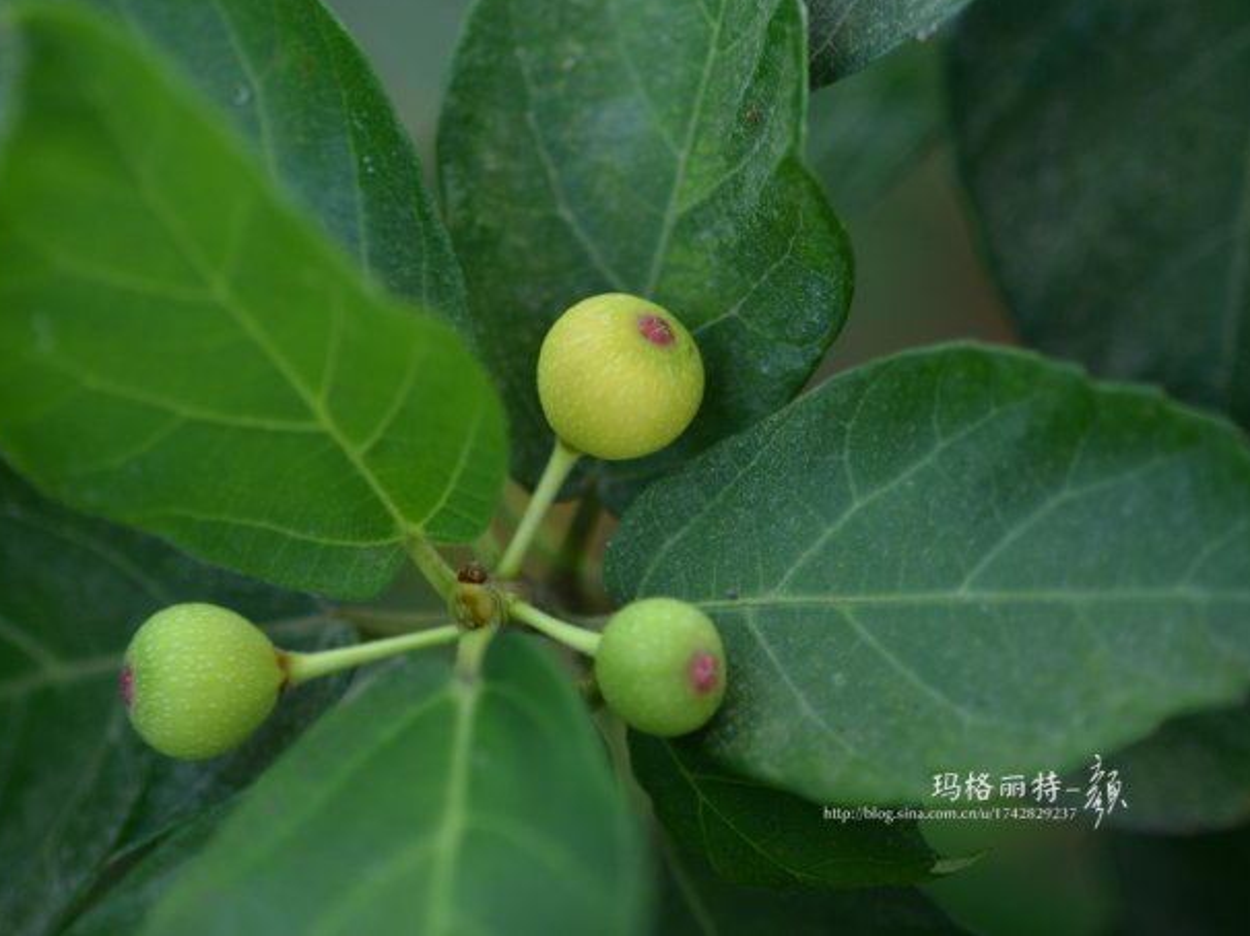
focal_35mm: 115
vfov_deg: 12.9
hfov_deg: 17.1
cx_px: 557
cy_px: 464
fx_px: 4151
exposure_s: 1/800
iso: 500
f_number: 4
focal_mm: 105
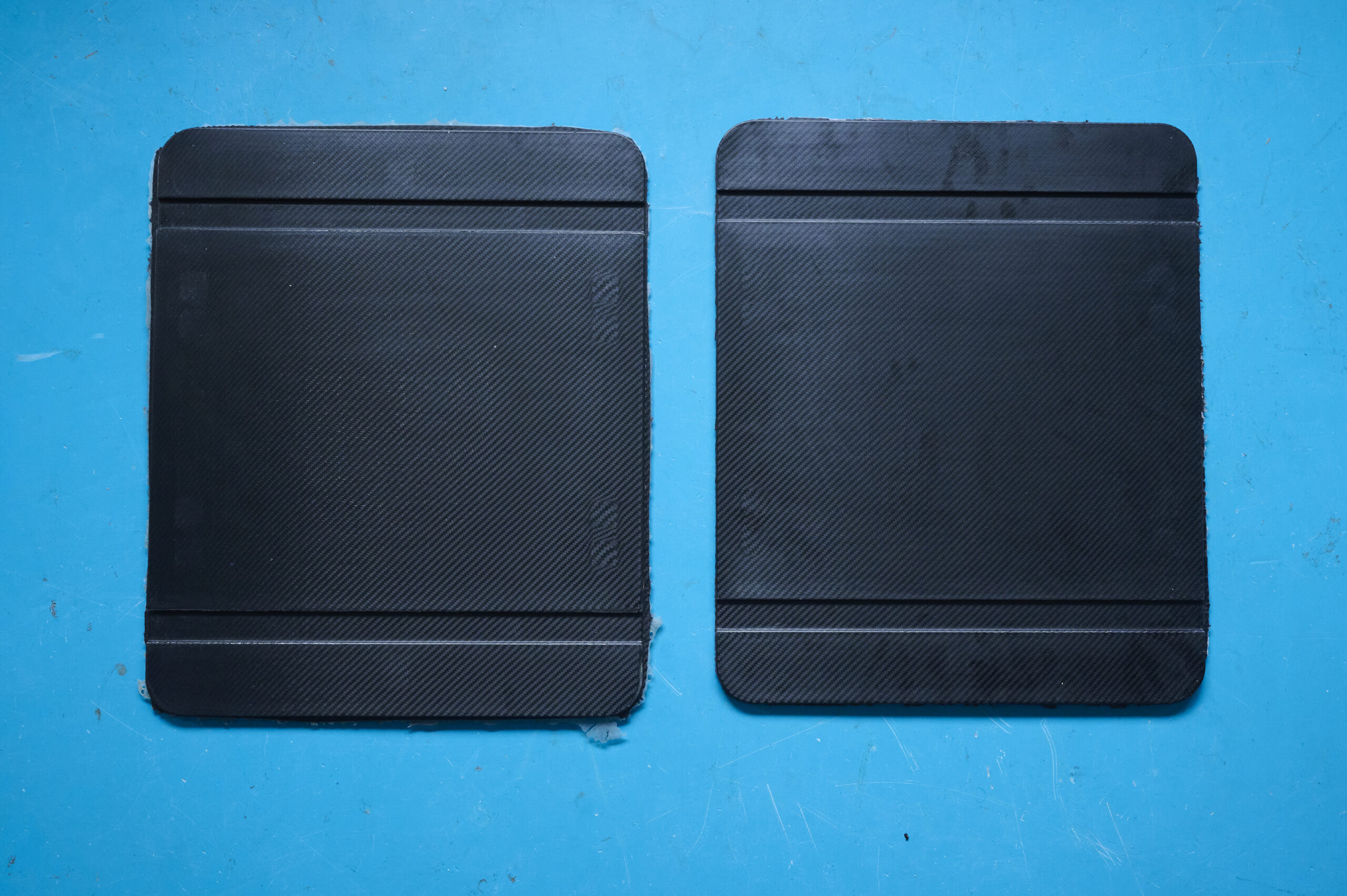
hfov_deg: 54.5
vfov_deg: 37.8
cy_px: 448
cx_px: 674
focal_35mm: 35
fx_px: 1309
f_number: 7.1
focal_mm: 35
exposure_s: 1/160
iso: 4000
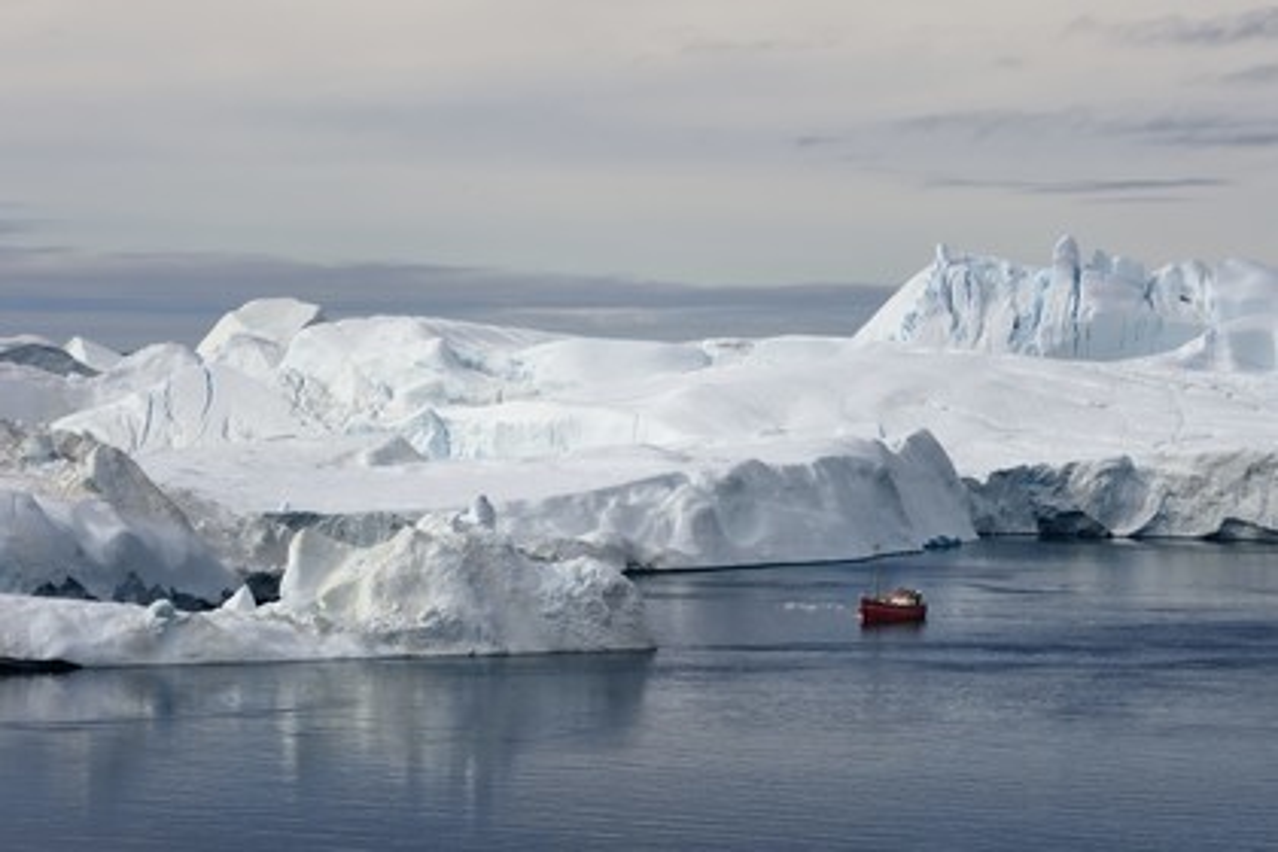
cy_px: 426
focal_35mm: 170
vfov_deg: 8.1
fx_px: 6035
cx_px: 639
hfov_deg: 12.1
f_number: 20
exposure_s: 1/320
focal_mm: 170
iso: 400
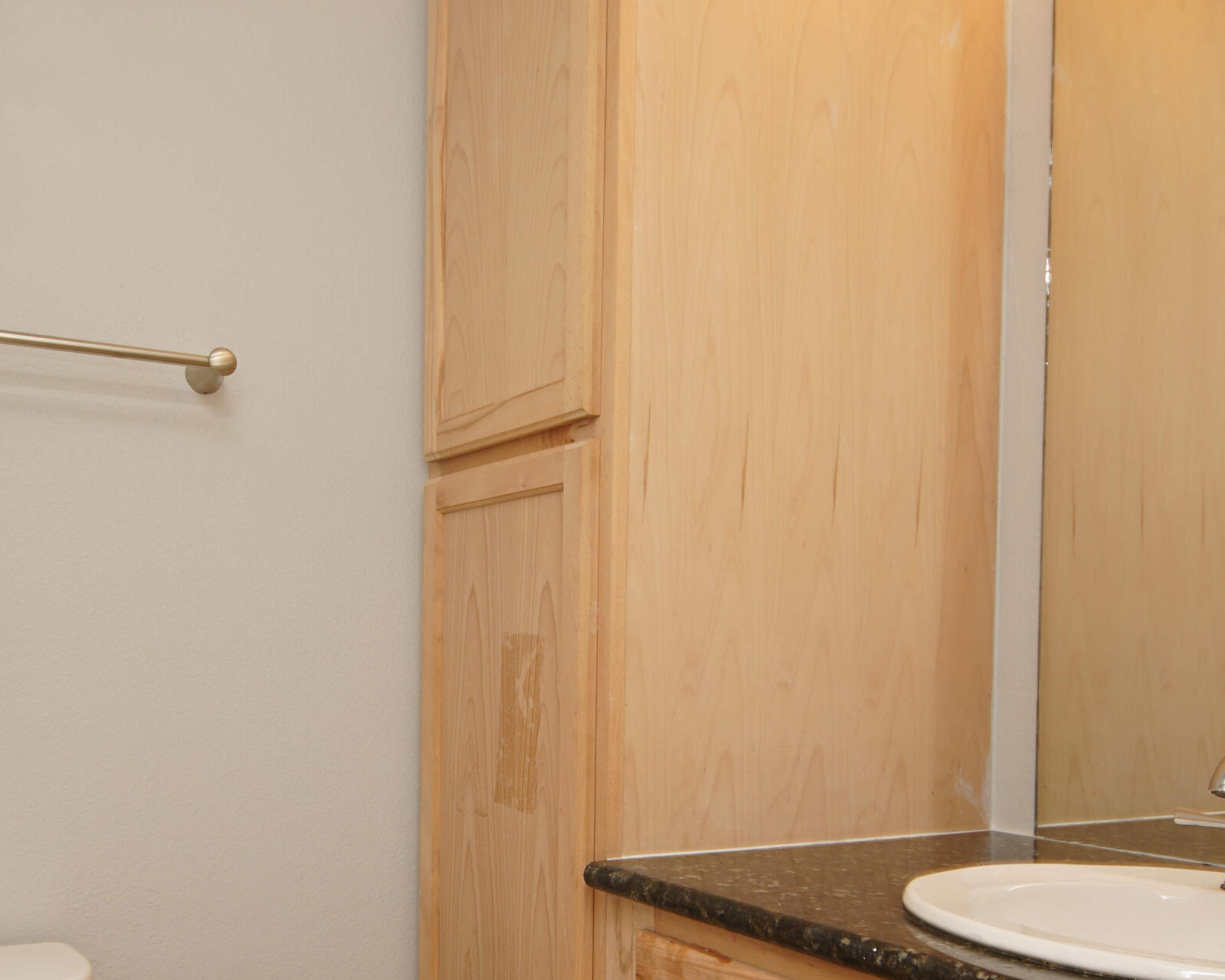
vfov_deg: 44.7
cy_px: 693
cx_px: 483
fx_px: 1160
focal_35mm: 32
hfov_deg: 55.2
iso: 100
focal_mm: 12
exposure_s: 1/60
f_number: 4.5
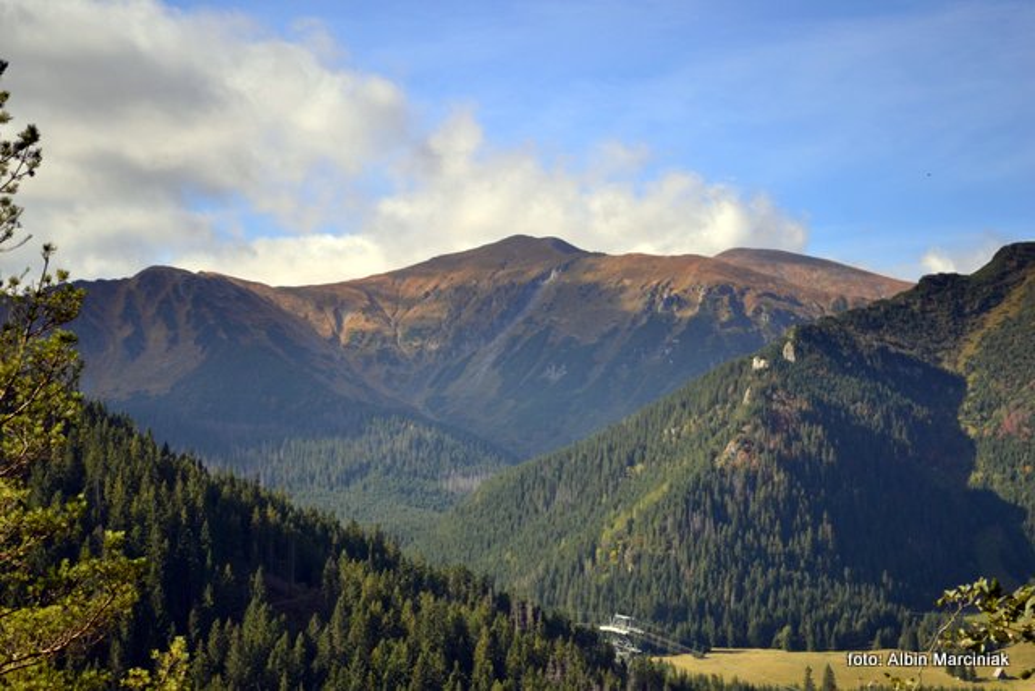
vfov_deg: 16.6
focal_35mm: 82
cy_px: 346
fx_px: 2372
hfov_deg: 24.6
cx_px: 518
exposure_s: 1/1000
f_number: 5.6
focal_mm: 55
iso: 400
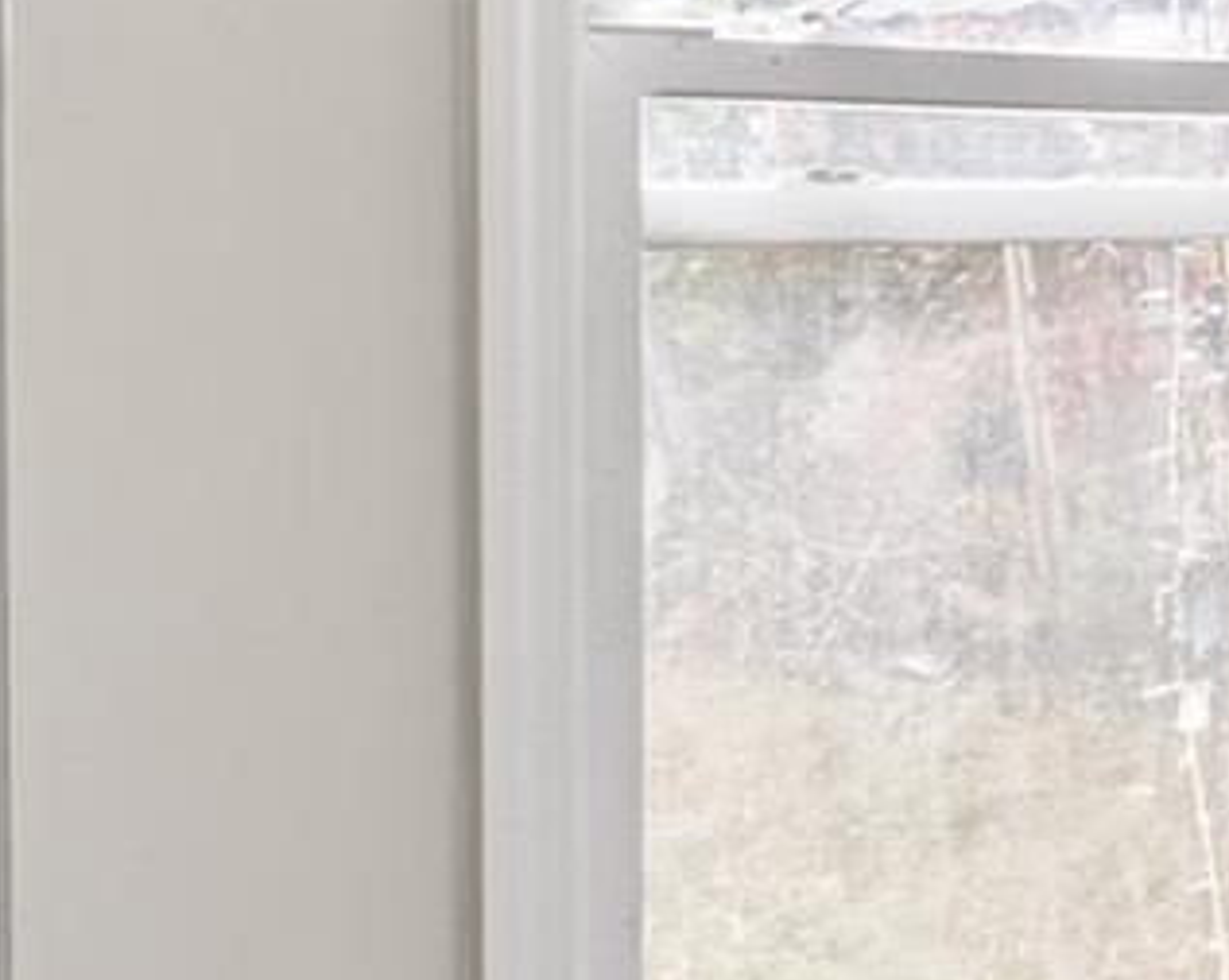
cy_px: 199
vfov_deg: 16.7
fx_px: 3307
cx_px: 2388
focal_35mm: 91
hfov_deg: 16.5
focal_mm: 10
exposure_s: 1/320
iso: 400
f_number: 8
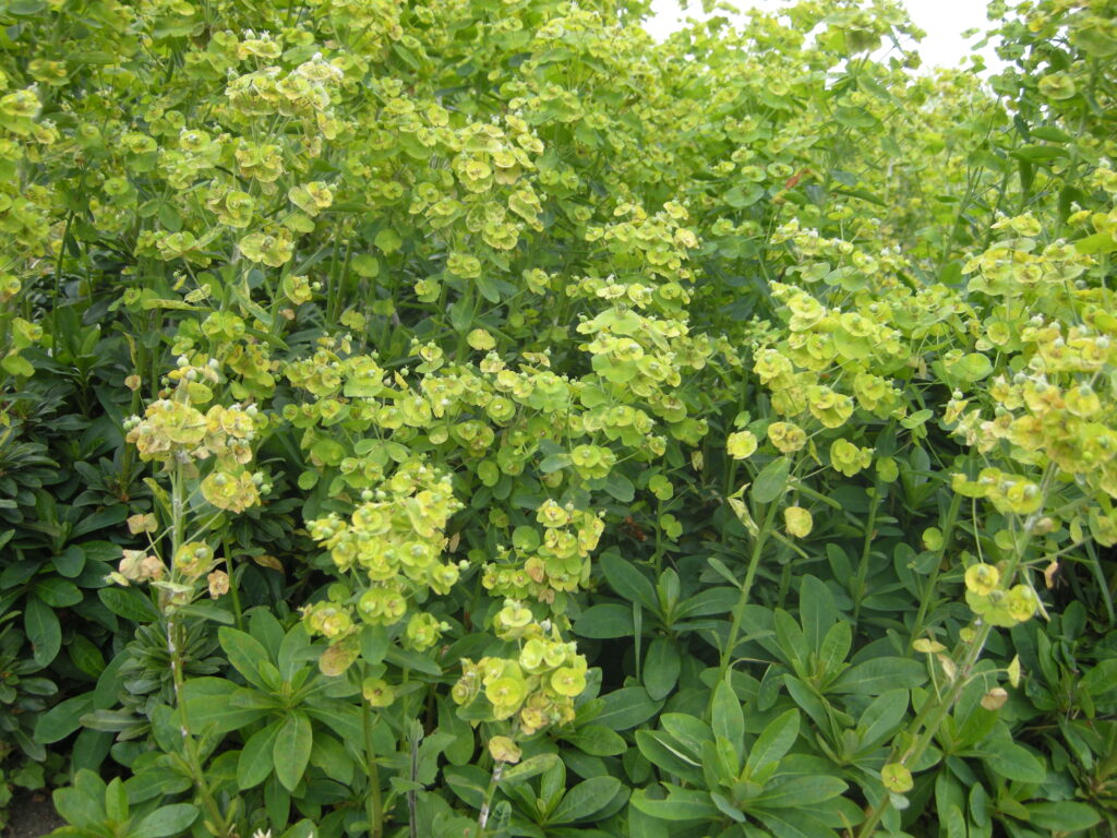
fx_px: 1129
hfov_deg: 52.6
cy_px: 419
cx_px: 558
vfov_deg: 40.7
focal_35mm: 35
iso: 64
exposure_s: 1/80
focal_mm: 7.5
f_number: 3
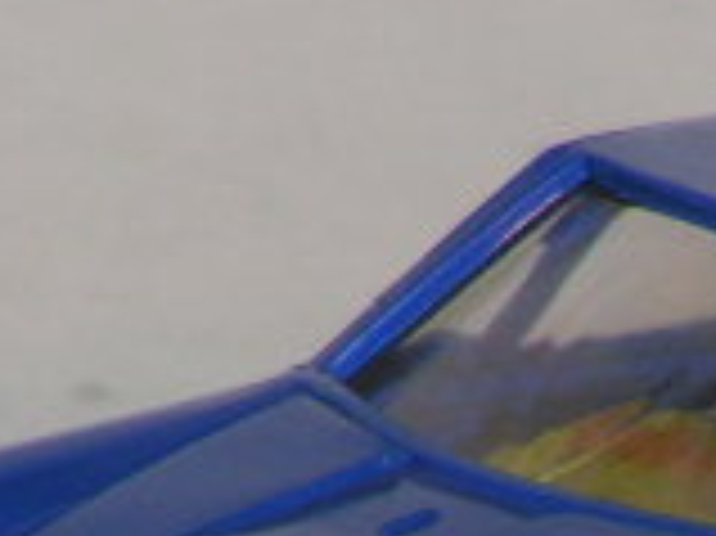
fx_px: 30631
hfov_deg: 1.3
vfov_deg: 1.0
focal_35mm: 1482
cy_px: 1013
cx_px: 815
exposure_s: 1/400
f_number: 5.6
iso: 100
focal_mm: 56.3
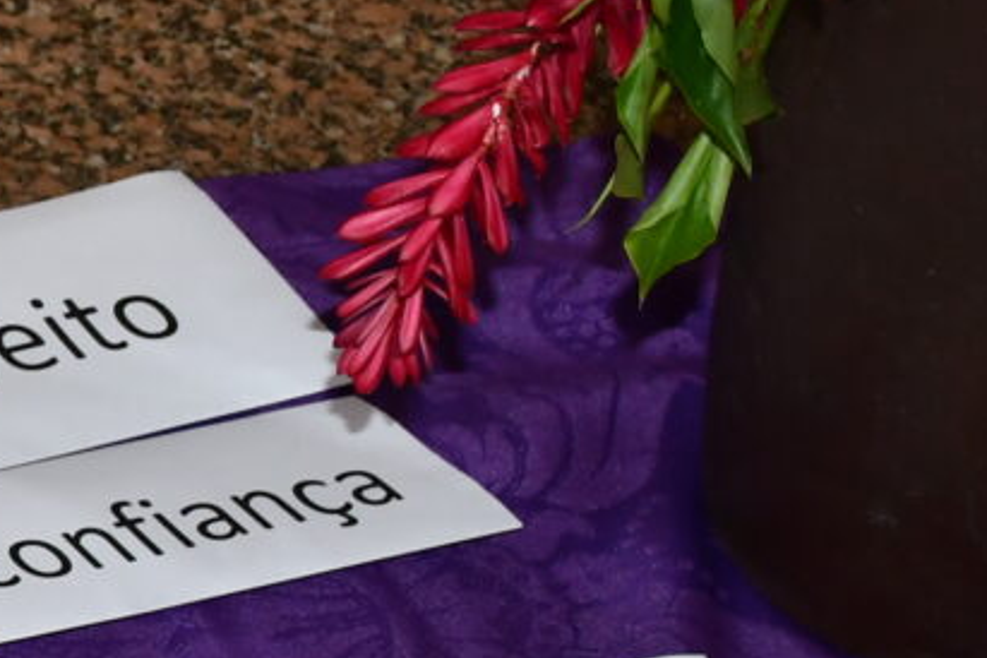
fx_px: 6141
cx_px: -1304
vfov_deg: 6.1
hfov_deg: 8.5
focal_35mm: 224
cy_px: 567
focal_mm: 32
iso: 400
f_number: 4
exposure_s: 1/125
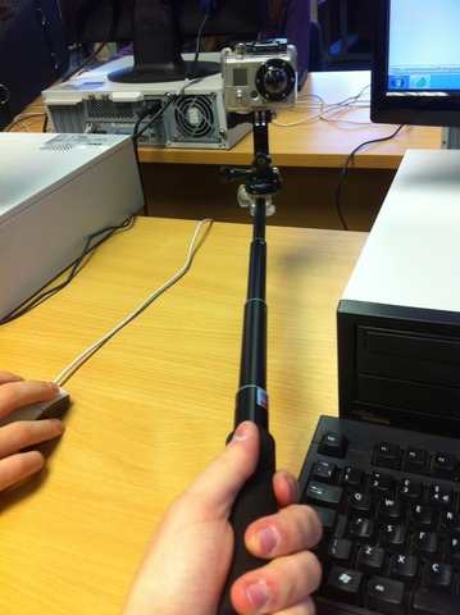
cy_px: 308
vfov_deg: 52.7
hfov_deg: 40.6
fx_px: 621
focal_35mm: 35
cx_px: 230
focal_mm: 3.85
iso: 100
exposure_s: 1/25
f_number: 2.8
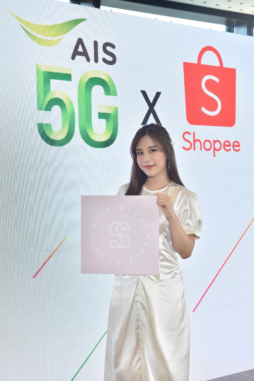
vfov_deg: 35.6
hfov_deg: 24.2
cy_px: 190
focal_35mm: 56
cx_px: 127
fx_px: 593
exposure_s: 1/100
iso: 250
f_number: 5
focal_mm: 56
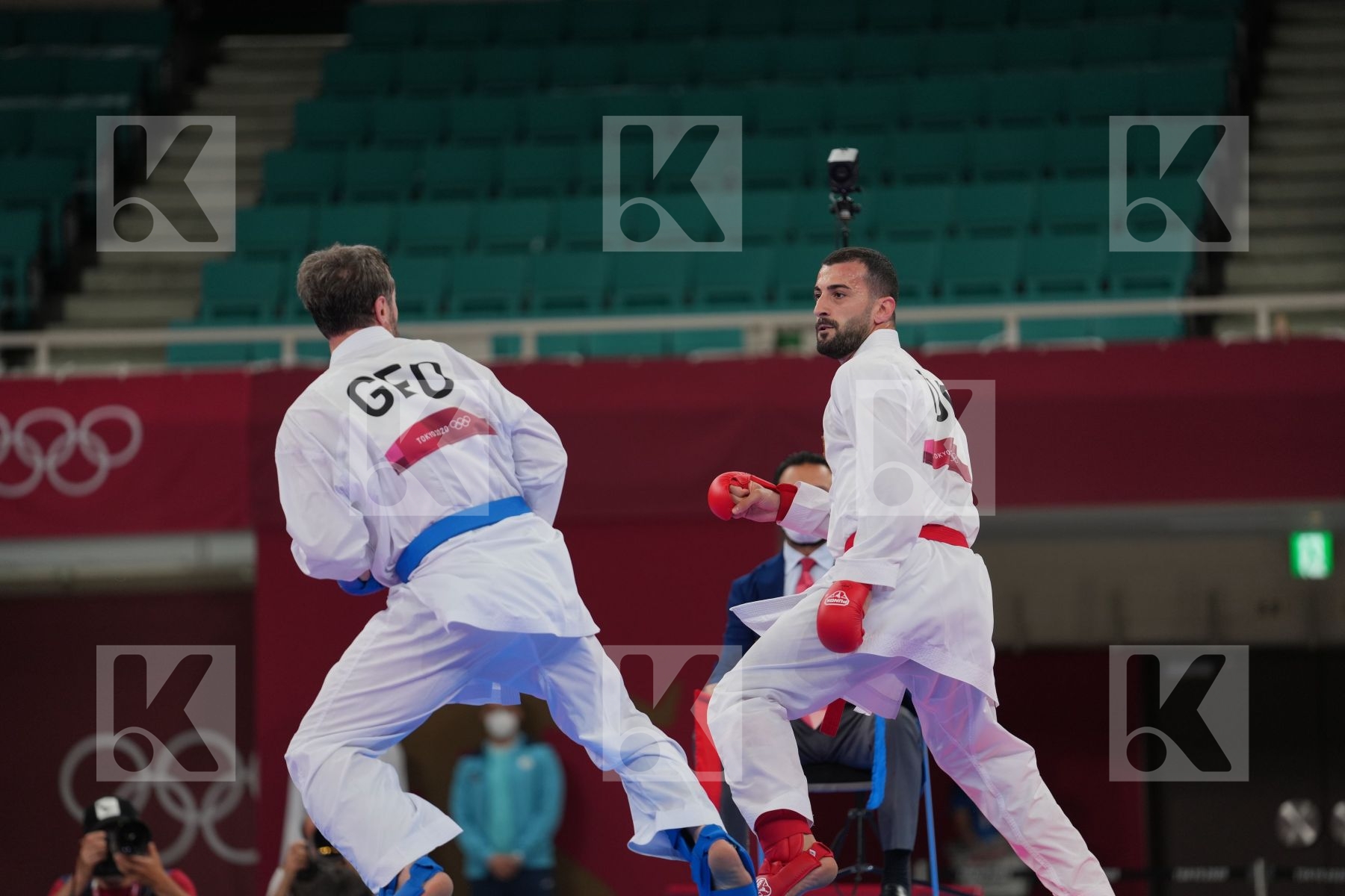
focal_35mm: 200
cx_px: 672
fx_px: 7472
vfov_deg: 6.9
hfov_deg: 10.3
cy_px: 448
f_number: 2.8
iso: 500
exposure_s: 1/1000
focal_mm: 200
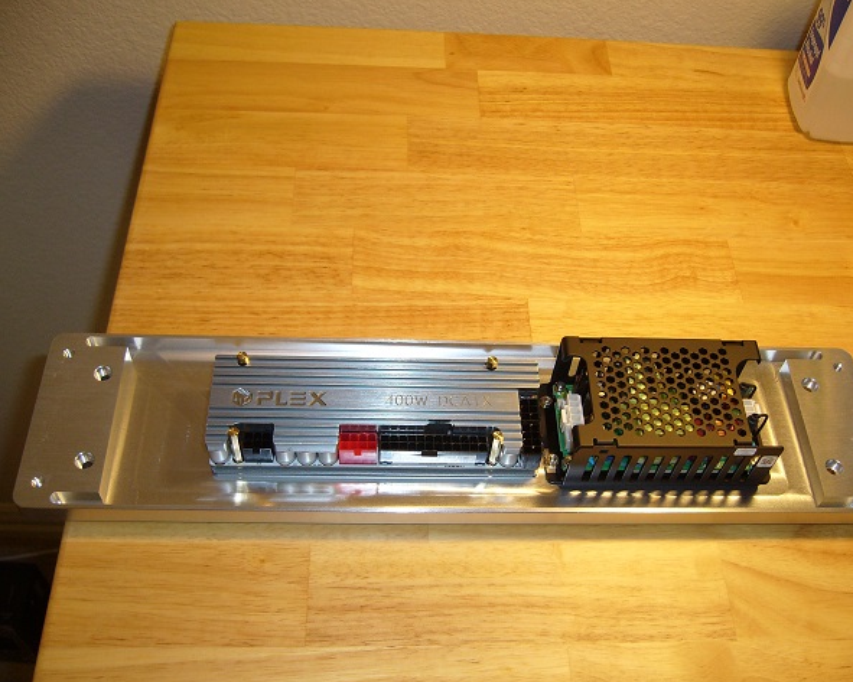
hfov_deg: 49.0
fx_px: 934
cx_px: 460
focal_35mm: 37
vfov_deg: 40.1
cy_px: 340
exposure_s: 1/30
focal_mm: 5.8
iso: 100
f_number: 2.8
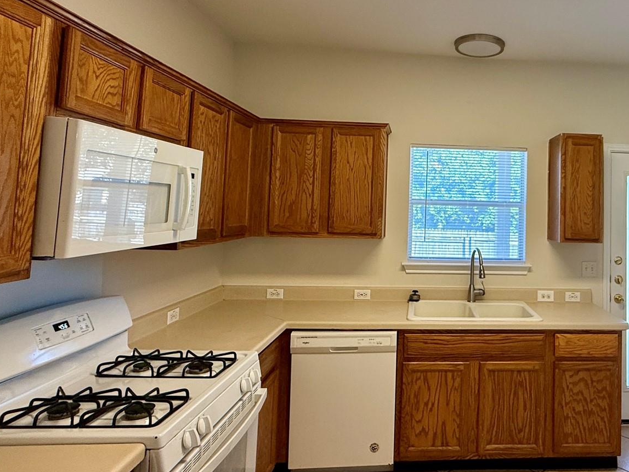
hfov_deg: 65.8
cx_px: 459
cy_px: 183
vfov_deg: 54.4
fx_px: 454
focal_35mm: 25
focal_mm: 2.22
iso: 125
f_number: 2.2
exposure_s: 1/120
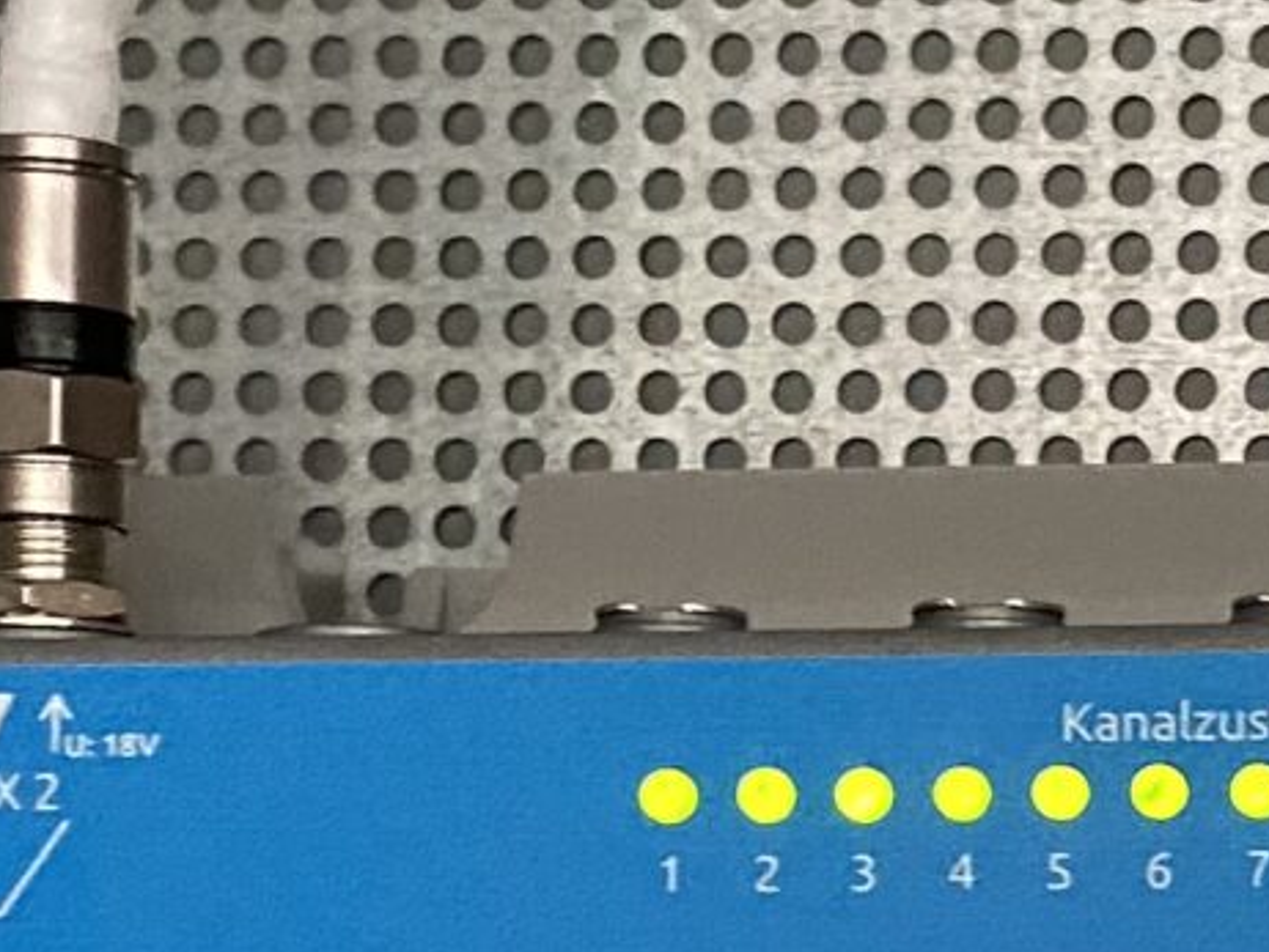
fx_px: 5282
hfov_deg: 13.4
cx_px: 1439
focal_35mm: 144
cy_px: 1182
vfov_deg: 10.1
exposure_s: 1/60
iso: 250
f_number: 1.8
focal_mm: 4.25
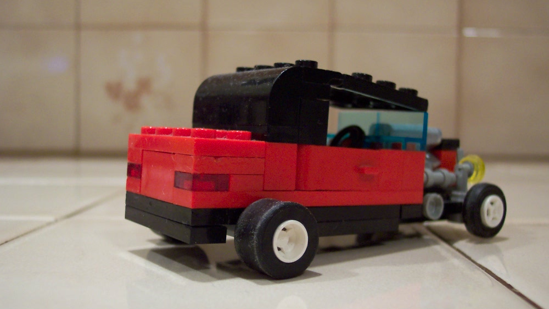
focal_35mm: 43
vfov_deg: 27.7
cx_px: 292
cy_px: 163
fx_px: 626
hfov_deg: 47.3
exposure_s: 1/30
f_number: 2.8
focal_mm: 8
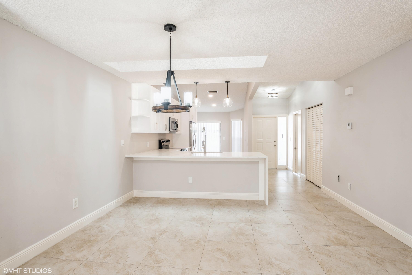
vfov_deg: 67.4
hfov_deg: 90.0
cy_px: 138
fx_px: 206
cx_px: 206
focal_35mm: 18
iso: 200
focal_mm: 12
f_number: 9
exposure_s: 1/5
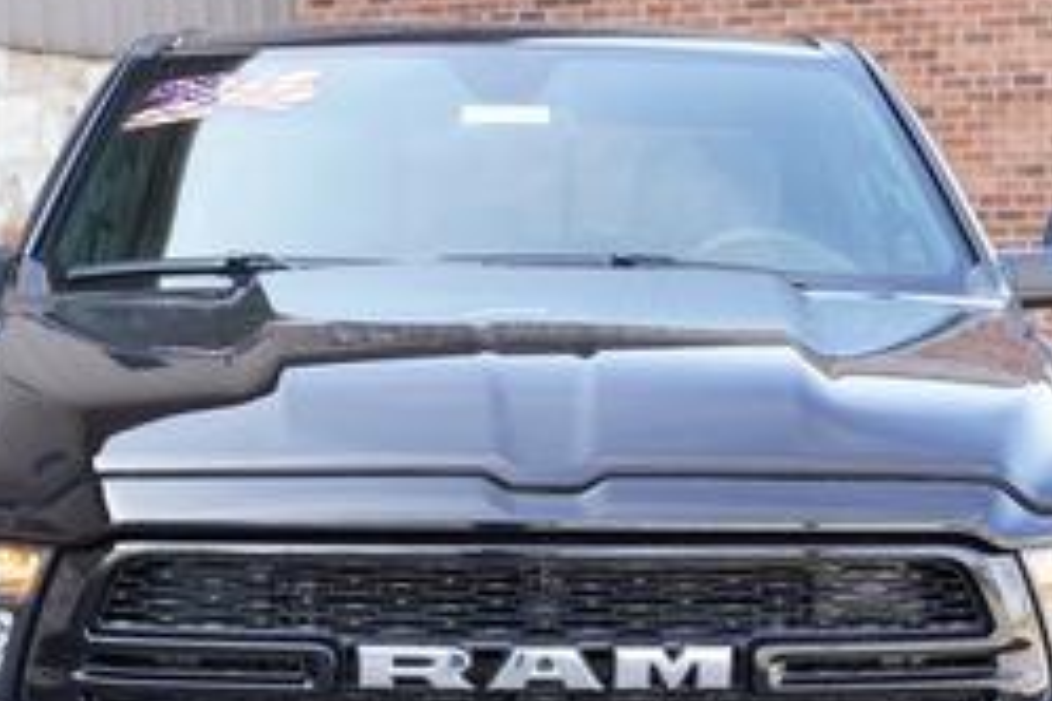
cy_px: 646
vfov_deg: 14.5
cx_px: 499
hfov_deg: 21.9
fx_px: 2717
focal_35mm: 93
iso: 2000
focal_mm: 46
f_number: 5.6
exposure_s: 1/640
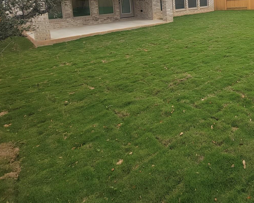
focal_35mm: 26
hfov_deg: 59.3
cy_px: 14
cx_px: 213
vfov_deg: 48.1
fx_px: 195
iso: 50
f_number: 2.2
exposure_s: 1/585
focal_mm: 2.2
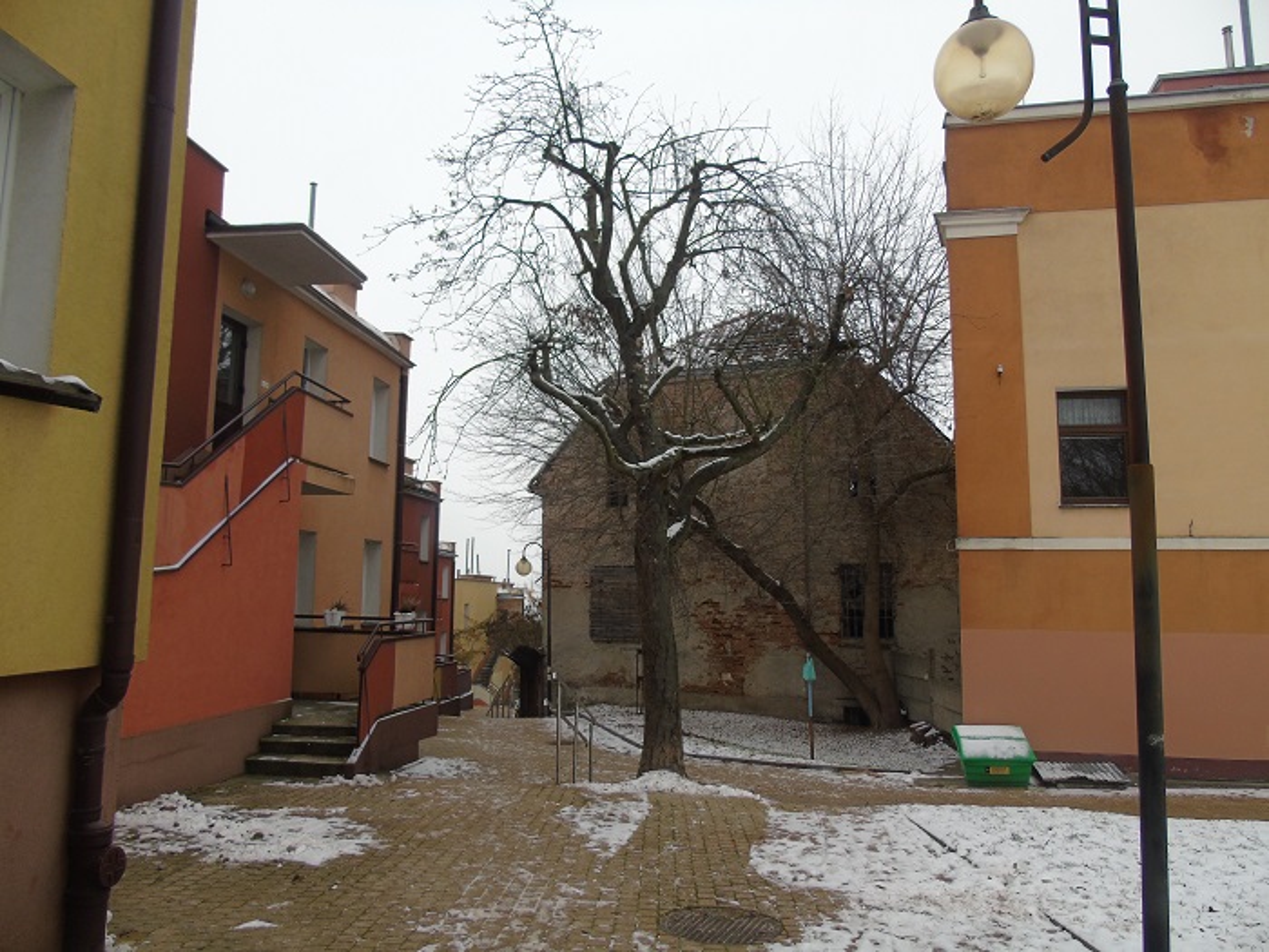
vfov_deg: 54.9
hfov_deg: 69.4
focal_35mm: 25
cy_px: 476
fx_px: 916
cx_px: 634
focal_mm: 4.4
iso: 80
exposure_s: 1/100
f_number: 3.6
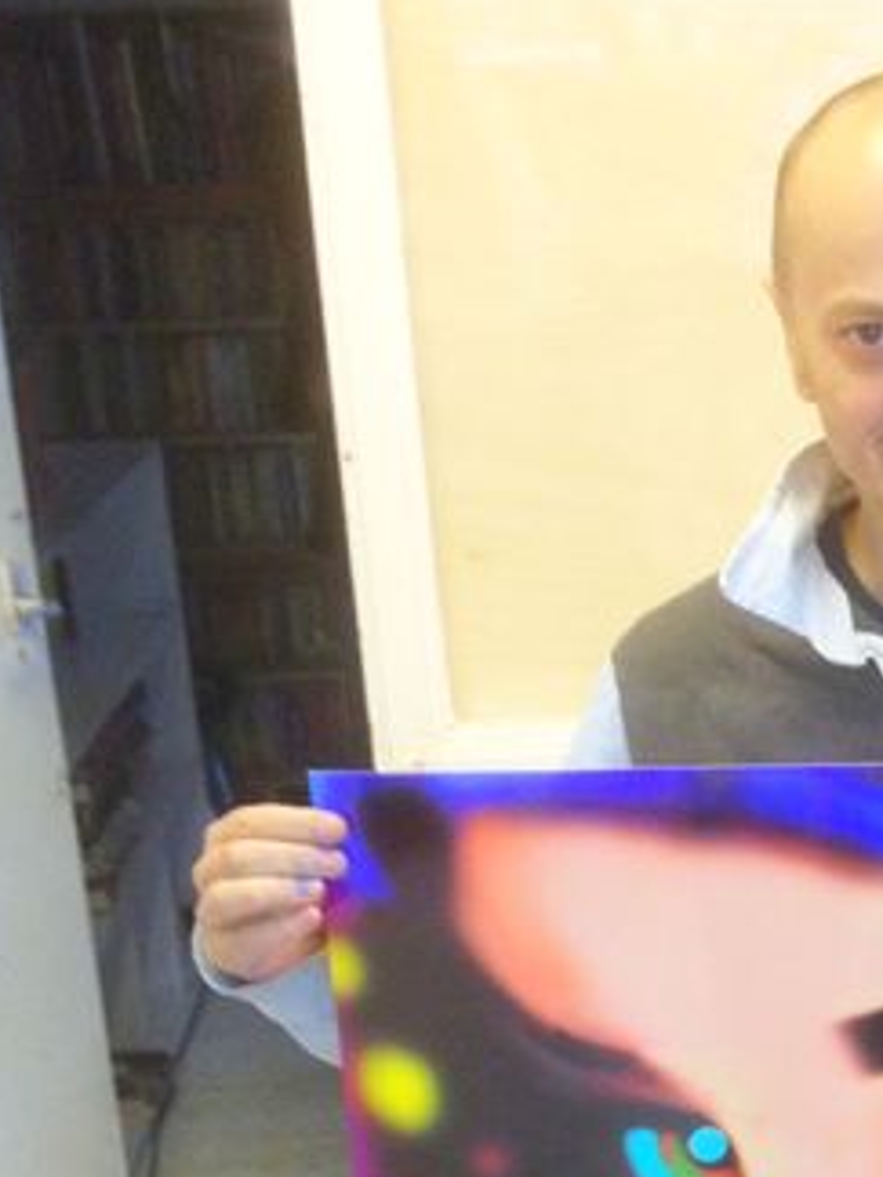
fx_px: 2823
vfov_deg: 23.2
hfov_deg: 17.1
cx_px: 1007
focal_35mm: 83
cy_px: 955
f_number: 2.4
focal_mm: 4.28
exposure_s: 1/20
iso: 125
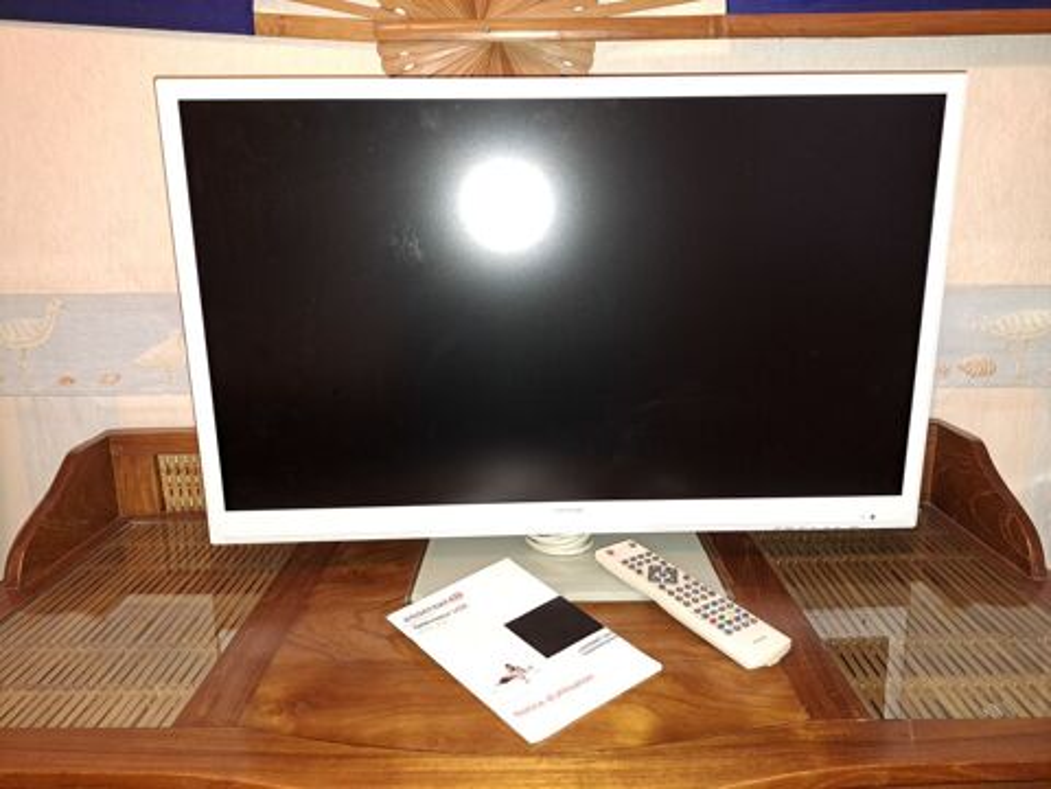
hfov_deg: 71.6
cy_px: 394
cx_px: 526
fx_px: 729
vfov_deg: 56.8
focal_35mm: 24
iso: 320
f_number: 1.8
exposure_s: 1/33
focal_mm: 5.23
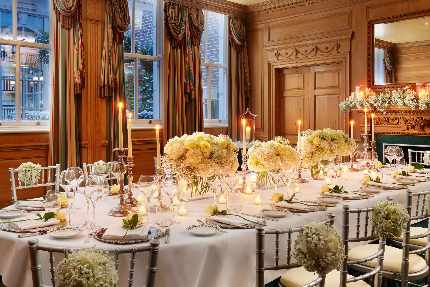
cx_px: 181
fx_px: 418
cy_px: 121
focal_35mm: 35
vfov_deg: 37.8
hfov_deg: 54.2
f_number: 16
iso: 100
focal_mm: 21
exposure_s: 30
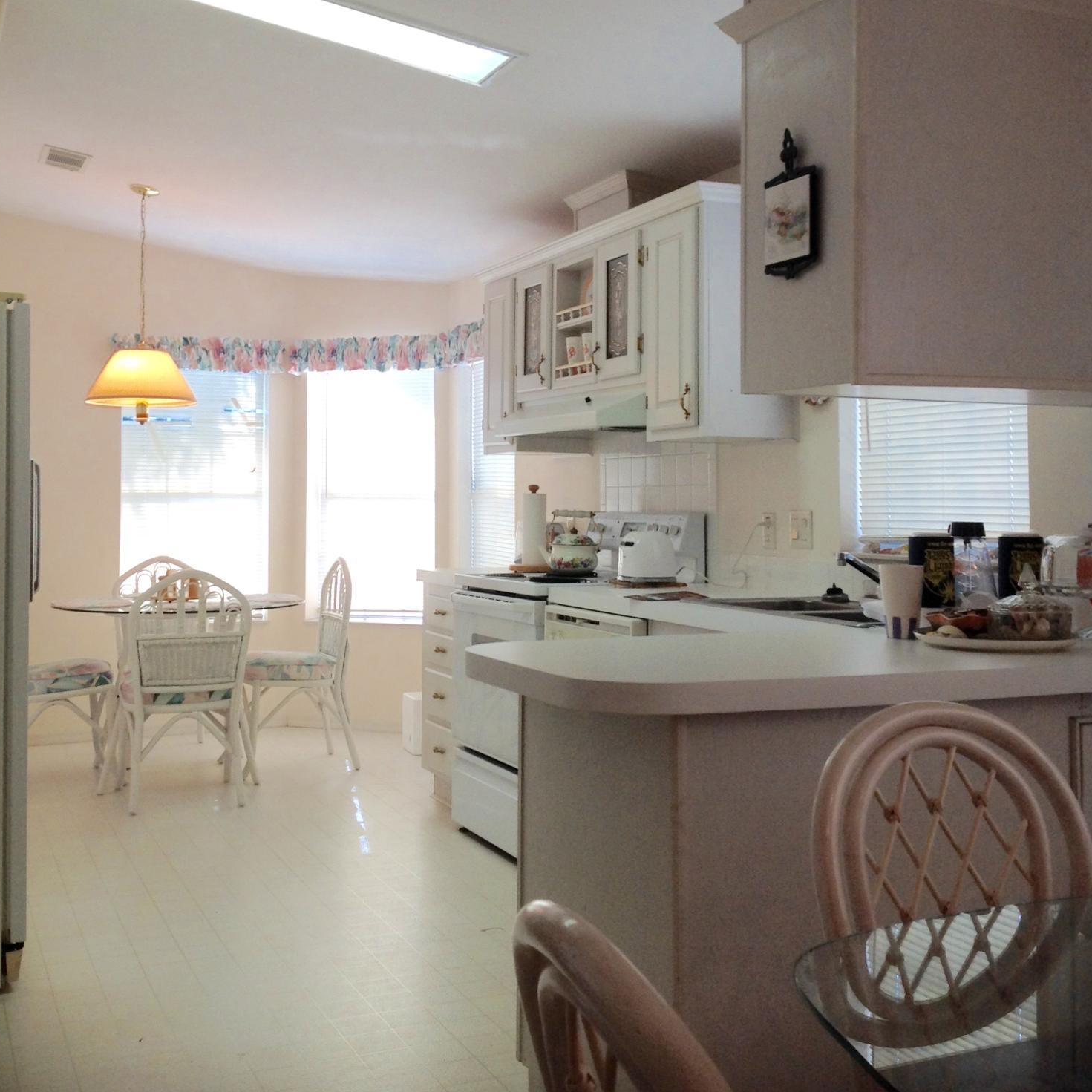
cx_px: 543
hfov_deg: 40.0
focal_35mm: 42
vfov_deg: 39.9
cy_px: 445
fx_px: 1499
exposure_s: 1/120
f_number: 2.4
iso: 50
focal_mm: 4.28
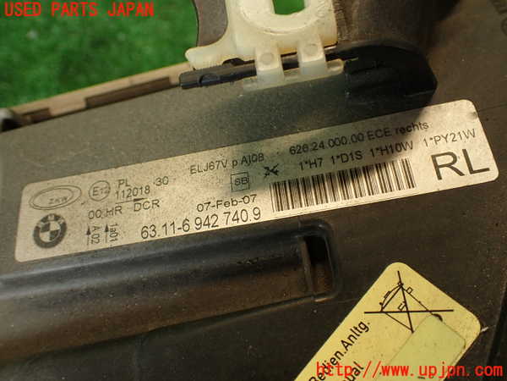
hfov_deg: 56.8
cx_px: 254
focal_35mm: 32
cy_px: 190
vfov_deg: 44.2
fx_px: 469
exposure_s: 1/60
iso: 200
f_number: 2.4
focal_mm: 5.79
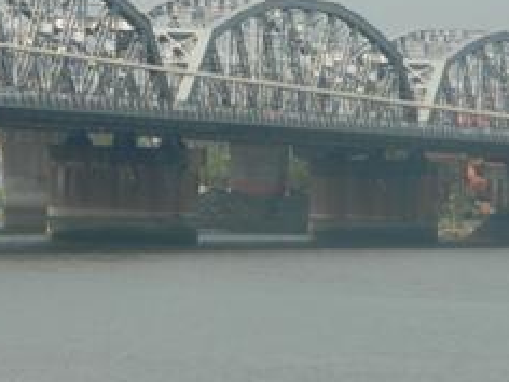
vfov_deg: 4.5
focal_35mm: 328
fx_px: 4823
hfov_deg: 6.0
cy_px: 43
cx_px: -2
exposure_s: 1/640
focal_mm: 23.2
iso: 80
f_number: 4.7
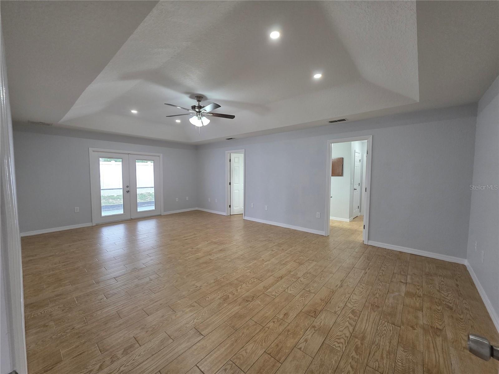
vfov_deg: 89.9
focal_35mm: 13
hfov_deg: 106.2
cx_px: 250
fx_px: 187
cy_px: 187
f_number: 1.9
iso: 200
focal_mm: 2.2
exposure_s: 1/120
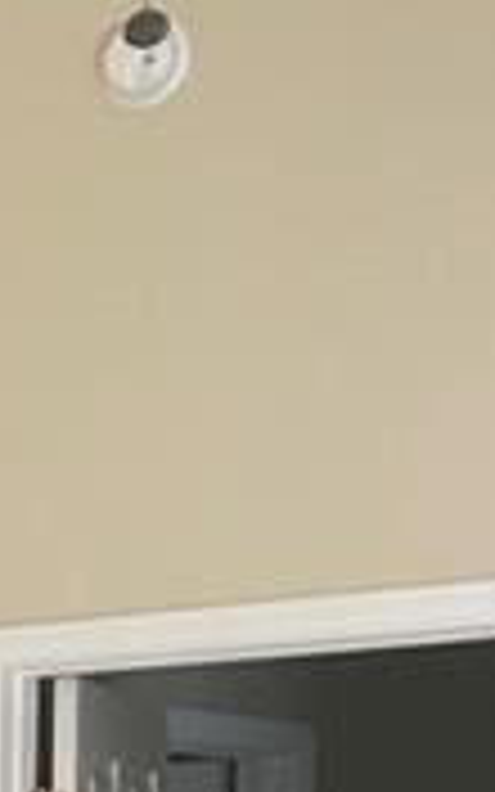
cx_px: -1336
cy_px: 1364
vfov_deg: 10.6
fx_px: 4058
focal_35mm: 188
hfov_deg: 6.1
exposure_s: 1/121
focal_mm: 4.2
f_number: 1.6
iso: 80
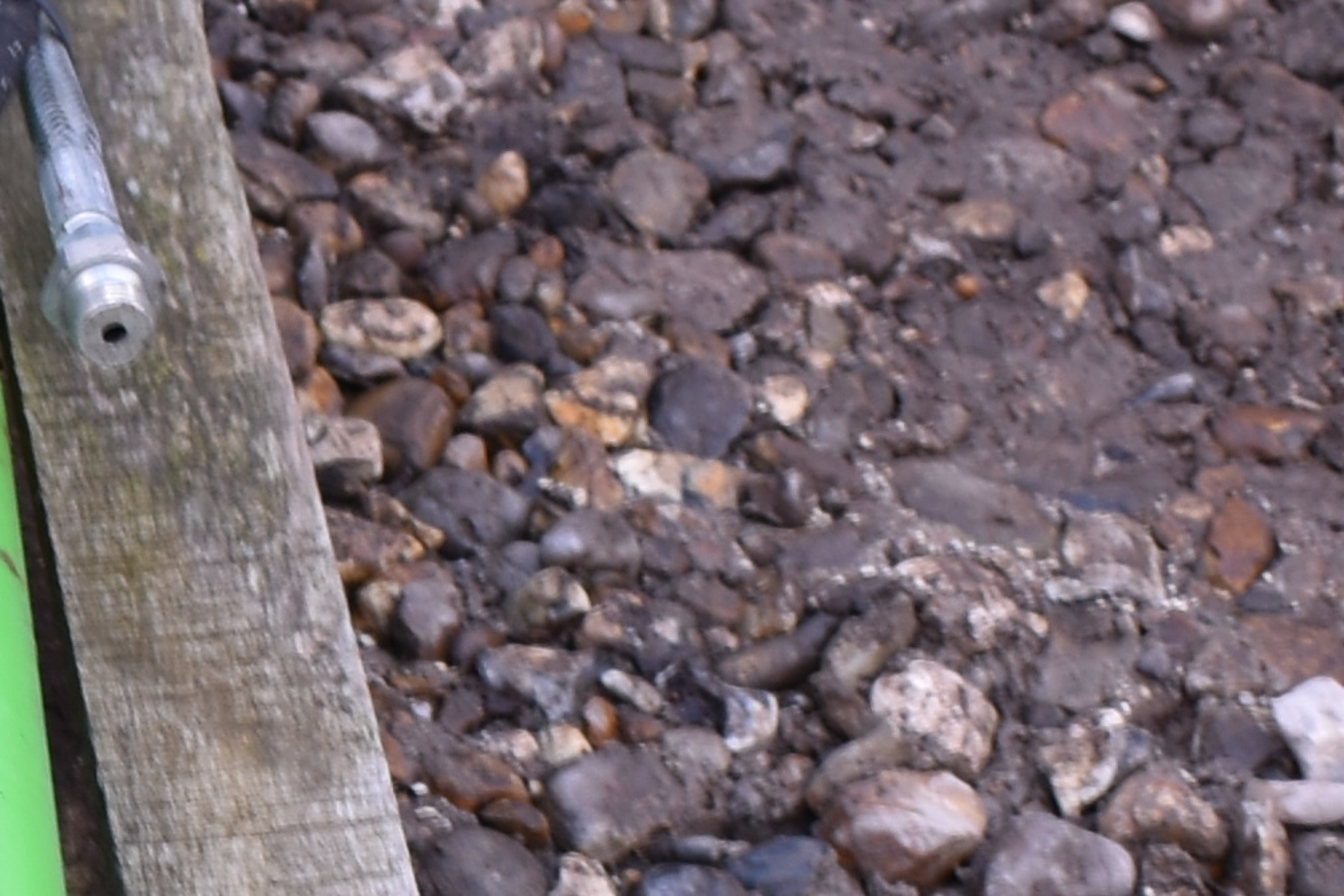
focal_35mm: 188
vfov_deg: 7.2
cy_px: 1206
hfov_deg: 10.7
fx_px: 7018
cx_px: -461
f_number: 3.8
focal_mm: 21
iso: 100
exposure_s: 1/25
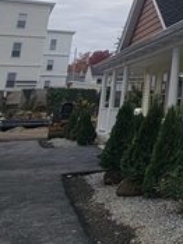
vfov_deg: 30.5
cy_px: -20
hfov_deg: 18.7
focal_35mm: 57
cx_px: 345
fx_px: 402
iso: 50
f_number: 2.2
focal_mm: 2.2
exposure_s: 1/1465
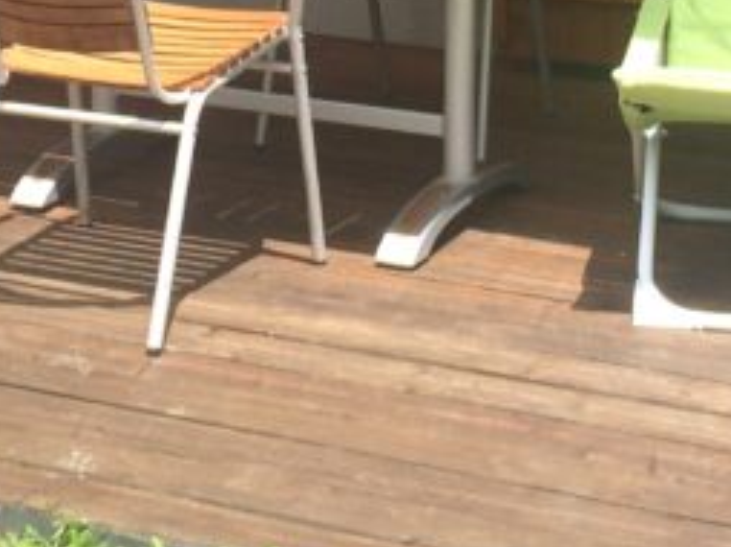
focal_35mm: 117
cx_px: 391
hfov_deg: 16.8
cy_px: -297
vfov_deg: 12.0
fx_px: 2468
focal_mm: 4.15
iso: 32
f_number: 2.2
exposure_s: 1/1109
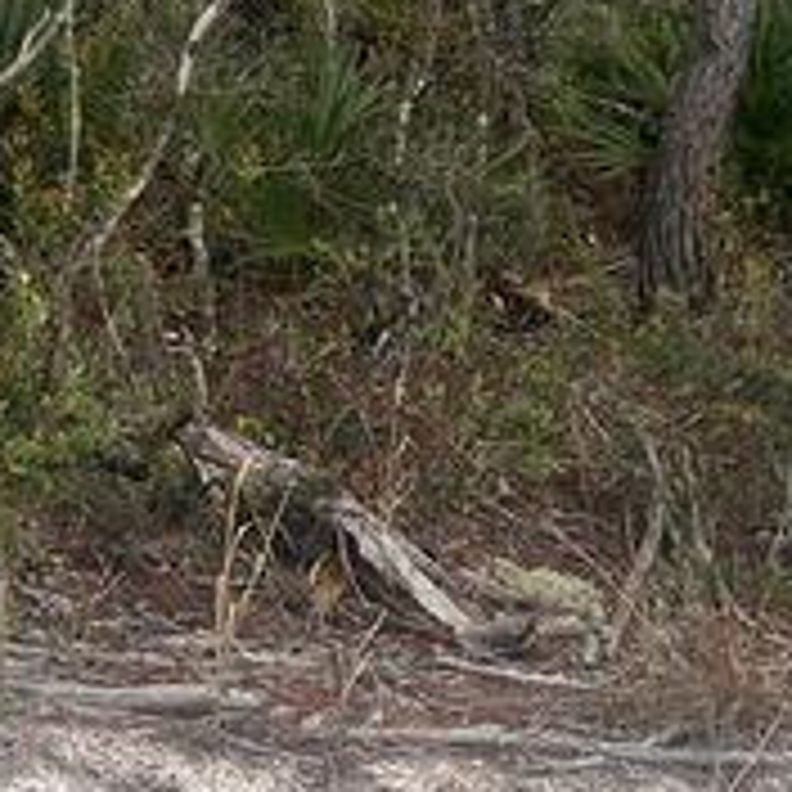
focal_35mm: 87
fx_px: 2252
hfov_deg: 18.3
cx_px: -297
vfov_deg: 17.8
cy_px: -403
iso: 50
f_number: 1.5
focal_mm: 5.7
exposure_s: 1/1183
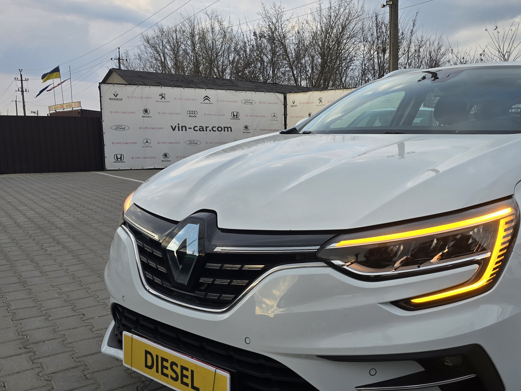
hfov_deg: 54.0
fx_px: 497
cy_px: 192
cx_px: 356
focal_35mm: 33
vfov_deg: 42.9
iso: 20
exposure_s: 1/180
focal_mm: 6.3
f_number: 1.7
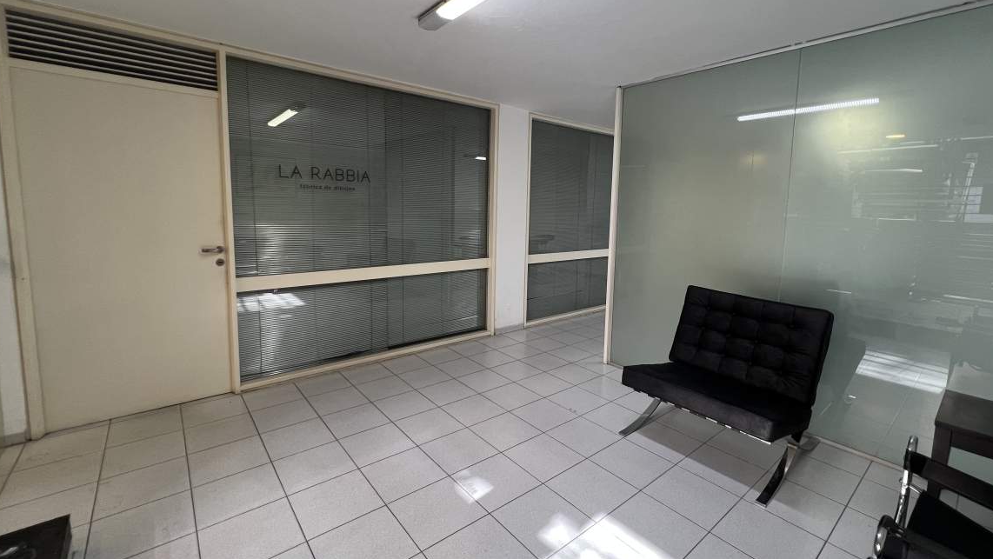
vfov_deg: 70.4
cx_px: 515
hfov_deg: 102.9
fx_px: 395
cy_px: 253
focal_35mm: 15
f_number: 1.8
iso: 200
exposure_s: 1/50
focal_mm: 1.57
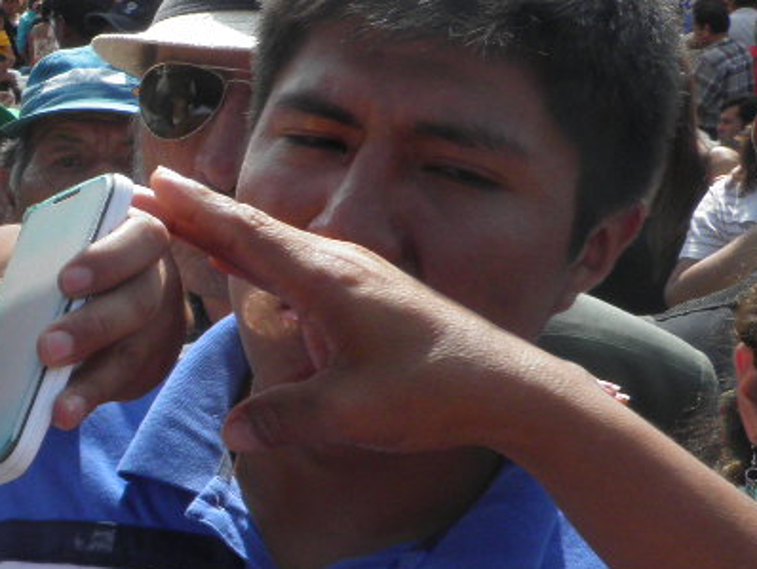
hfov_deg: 19.7
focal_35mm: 90
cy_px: 396
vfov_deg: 16.4
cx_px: -283
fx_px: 1969
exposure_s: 1/200
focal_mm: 4.9
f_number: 5.7
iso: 50
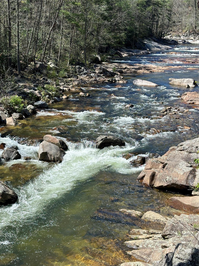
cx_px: 100
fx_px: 368
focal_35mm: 48
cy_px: 133
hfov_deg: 30.3
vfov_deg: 39.7
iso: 64
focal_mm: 6.86
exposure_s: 1/2358
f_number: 1.78
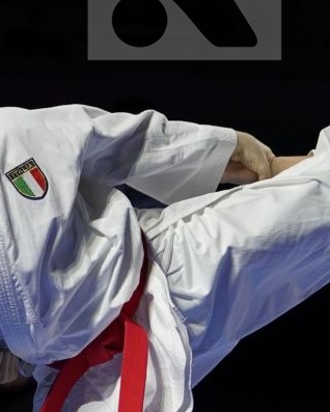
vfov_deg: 5.8
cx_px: 185
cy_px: 333
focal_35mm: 332
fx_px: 4050
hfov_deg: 4.7
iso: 320
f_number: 2.8
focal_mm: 78
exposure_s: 1/500
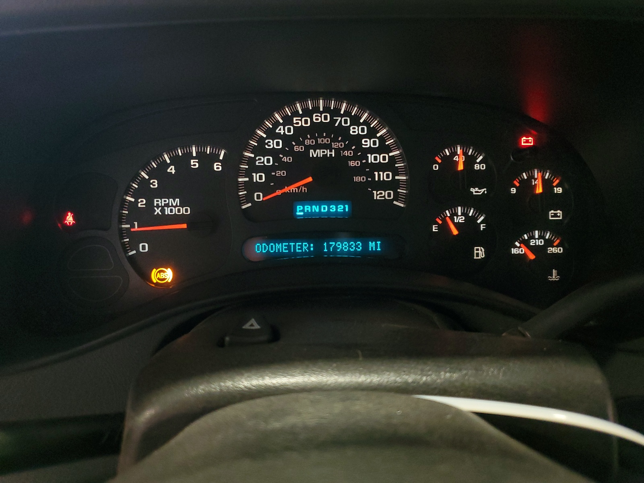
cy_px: 242
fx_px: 484
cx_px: 322
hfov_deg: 67.3
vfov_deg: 53.1
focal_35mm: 26
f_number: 1.5
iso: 296
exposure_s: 1/33
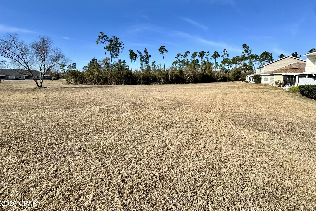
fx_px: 132
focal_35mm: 15
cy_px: 92
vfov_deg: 77.0
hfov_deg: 100.4
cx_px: 158
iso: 50
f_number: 2.2
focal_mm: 2.22
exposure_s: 1/2083
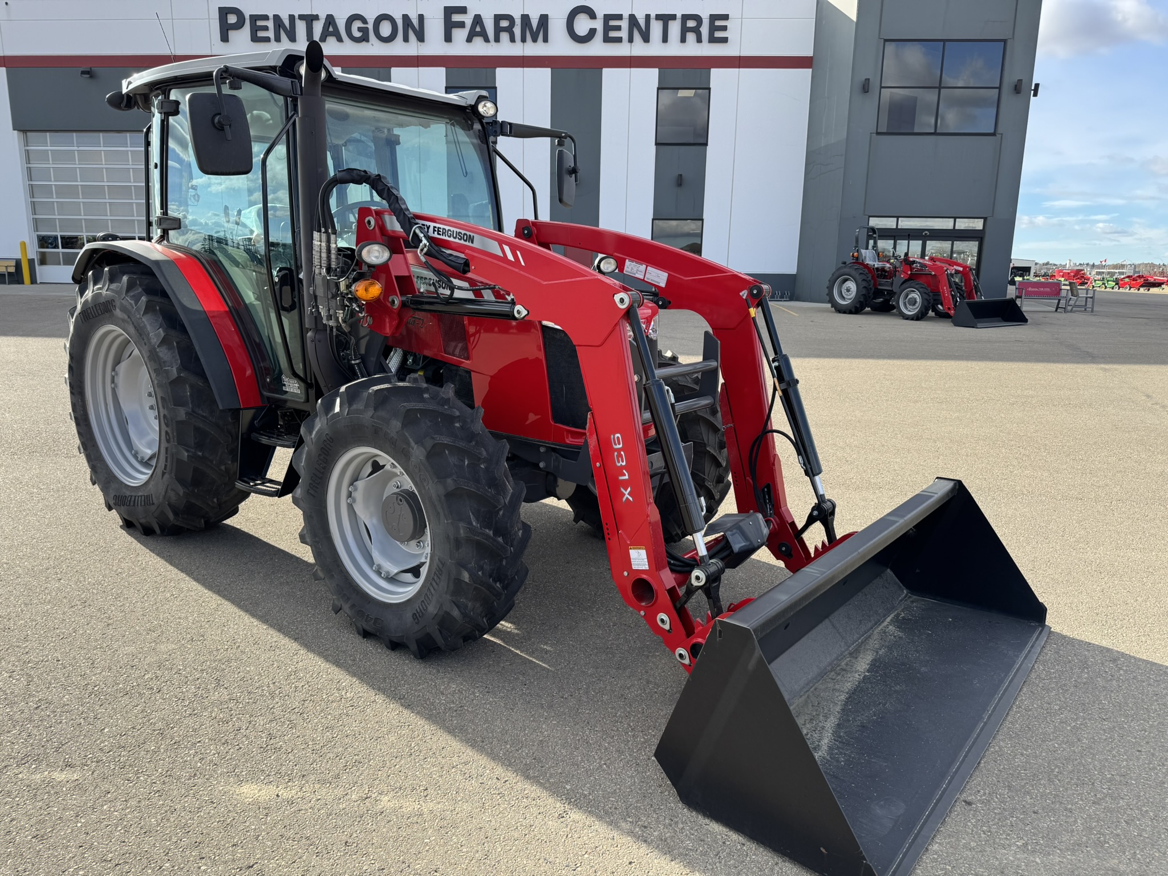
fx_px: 810
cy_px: 438
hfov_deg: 71.6
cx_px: 584
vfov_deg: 56.8
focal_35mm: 24
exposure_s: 1/1339
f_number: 1.78
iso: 80
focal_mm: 6.76
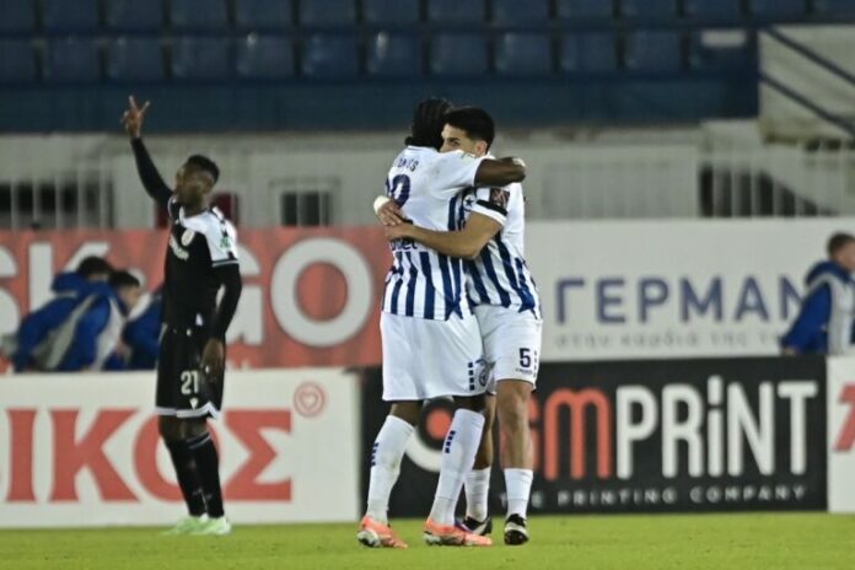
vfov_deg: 4.6
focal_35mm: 300
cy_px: 285
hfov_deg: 6.9
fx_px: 7124
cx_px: 428
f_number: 3.2
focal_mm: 300
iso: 2500
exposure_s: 1/1000
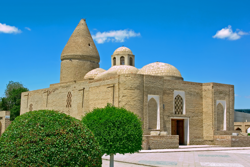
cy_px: 81
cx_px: 112
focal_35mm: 55
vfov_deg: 24.6
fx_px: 382
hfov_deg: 36.2
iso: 100
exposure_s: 1/125
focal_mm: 30.6
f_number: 8
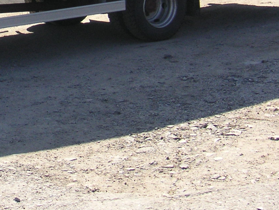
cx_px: -55
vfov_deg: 12.7
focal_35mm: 113
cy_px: -60
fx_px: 911
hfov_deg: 16.7
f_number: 2.8
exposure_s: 1/750
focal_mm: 6.1
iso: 50
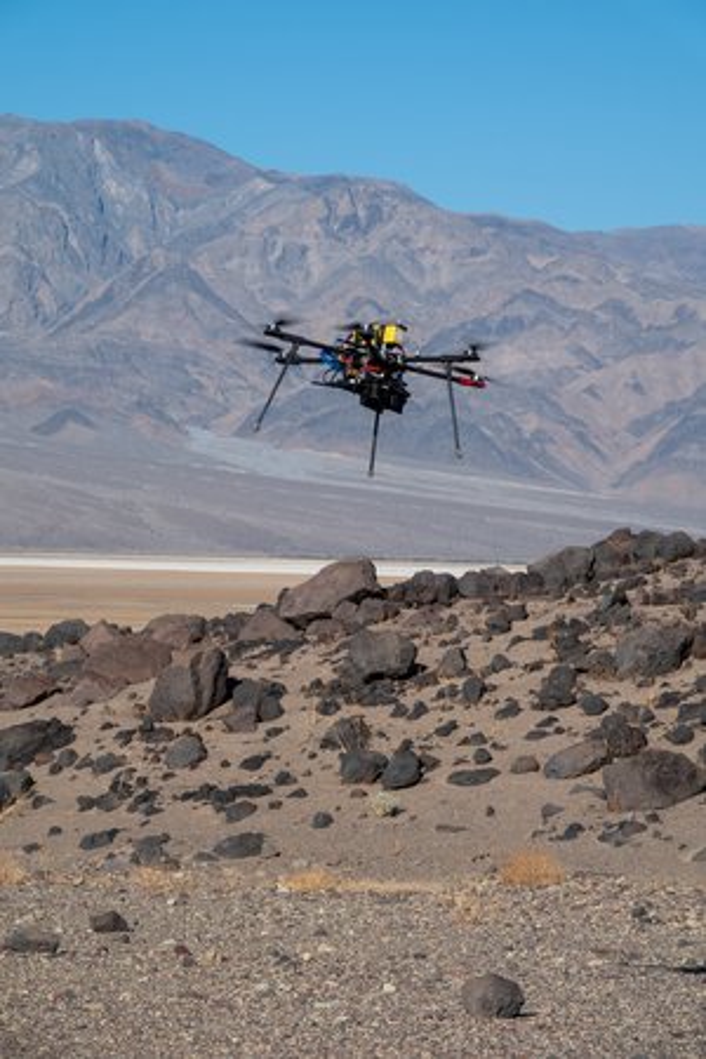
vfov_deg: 15.2
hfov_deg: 10.2
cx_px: 353
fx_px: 3971
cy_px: 530
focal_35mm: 135
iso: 125
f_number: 5.6
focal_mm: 49.51
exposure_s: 1/500
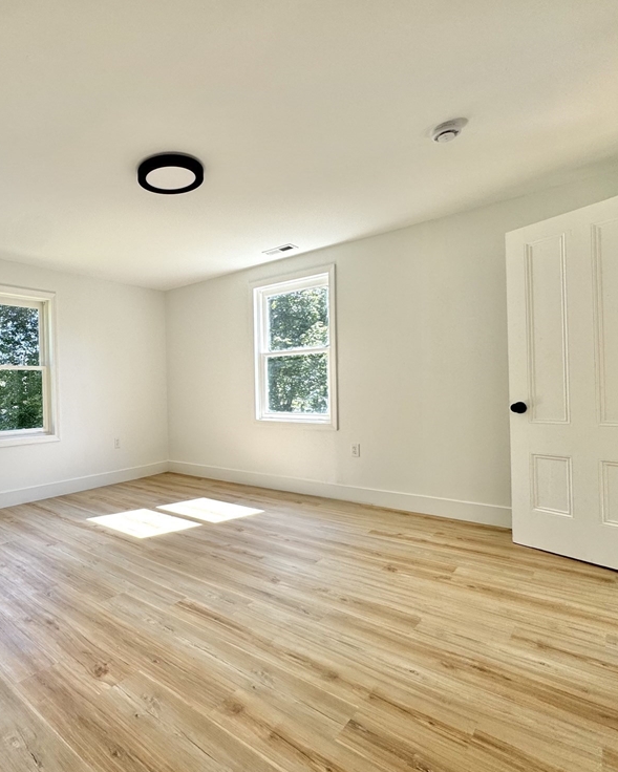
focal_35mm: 19
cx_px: 179
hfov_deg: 67.7
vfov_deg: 83.3
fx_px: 434
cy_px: 393
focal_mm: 2.22
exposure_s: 1/244
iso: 40
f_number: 2.2
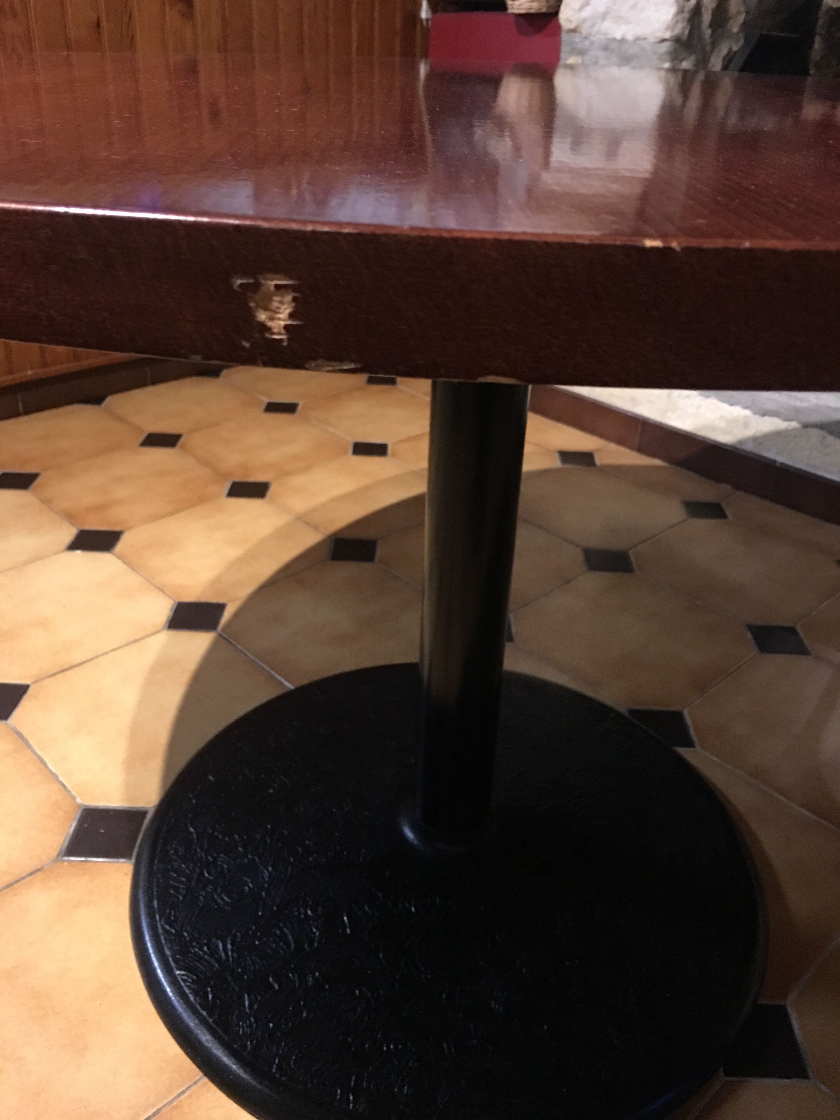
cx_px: 420
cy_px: 560
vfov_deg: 61.7
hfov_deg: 48.2
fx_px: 938
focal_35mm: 29
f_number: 2.2
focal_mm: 4.15
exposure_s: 1/8
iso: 160
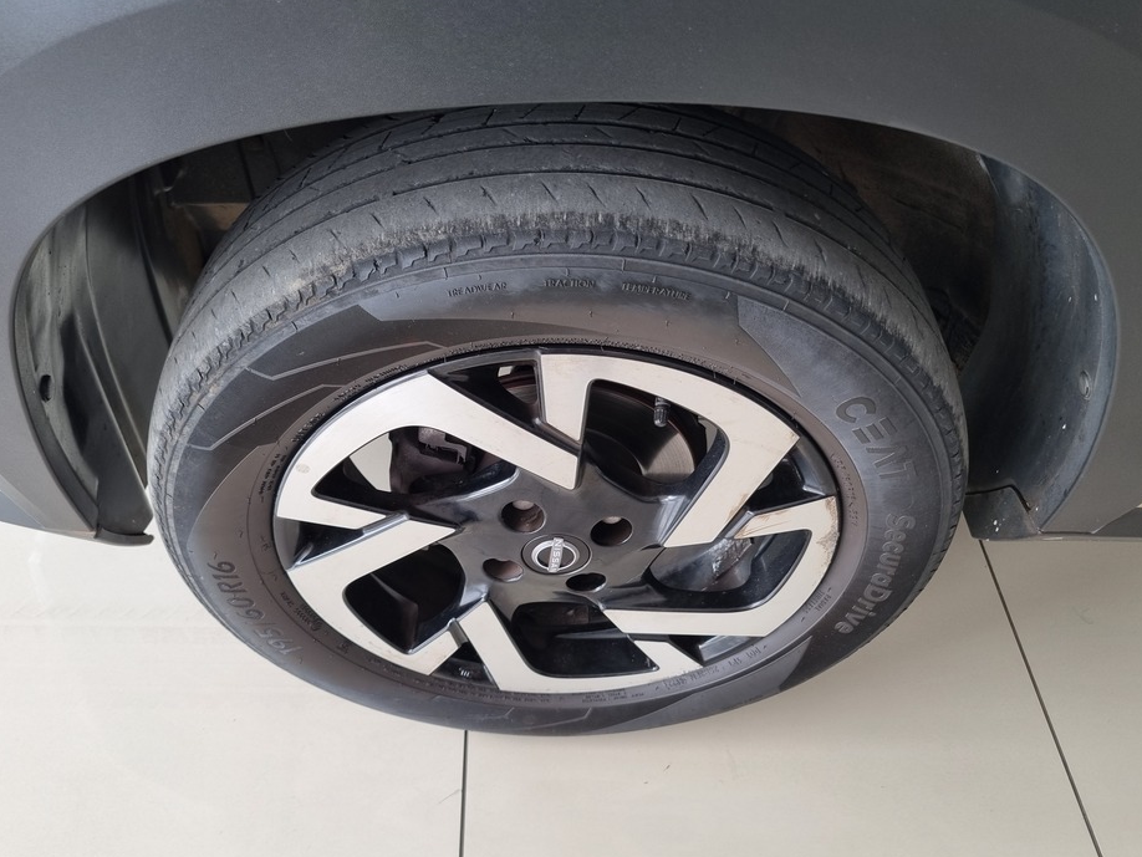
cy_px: 445
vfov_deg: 48.2
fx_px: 957
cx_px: 522
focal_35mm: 29
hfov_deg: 61.6
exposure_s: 1/100
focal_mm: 5.4
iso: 50
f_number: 1.8
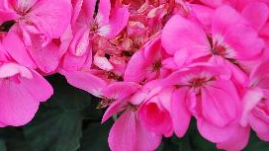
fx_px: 528
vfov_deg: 16.3
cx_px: 92
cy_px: 46
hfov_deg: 28.4
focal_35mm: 74
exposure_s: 1/60
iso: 200
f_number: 5
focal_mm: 32
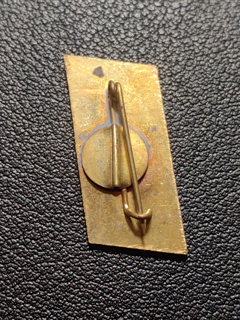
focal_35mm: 74
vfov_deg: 26.3
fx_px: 684
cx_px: 120
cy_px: 160
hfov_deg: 19.9
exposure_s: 1/100
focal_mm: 5.75
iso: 64
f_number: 2
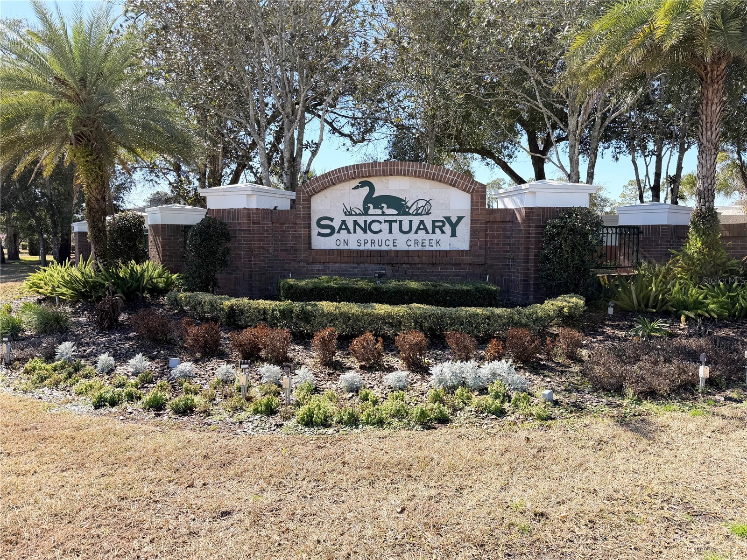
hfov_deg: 71.6
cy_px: 280
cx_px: 374
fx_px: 518
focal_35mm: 24
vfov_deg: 56.8
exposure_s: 1/2169
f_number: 1.78
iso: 100
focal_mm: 6.76
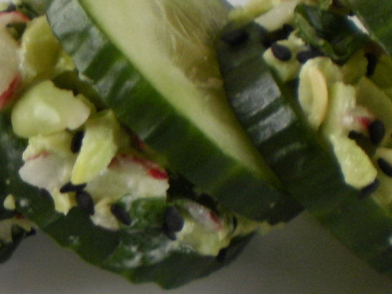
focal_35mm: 131
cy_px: 289
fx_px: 1483
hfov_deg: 14.4
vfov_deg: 11.2
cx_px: -131
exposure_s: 1/25
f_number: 3.1
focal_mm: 6.3
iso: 125
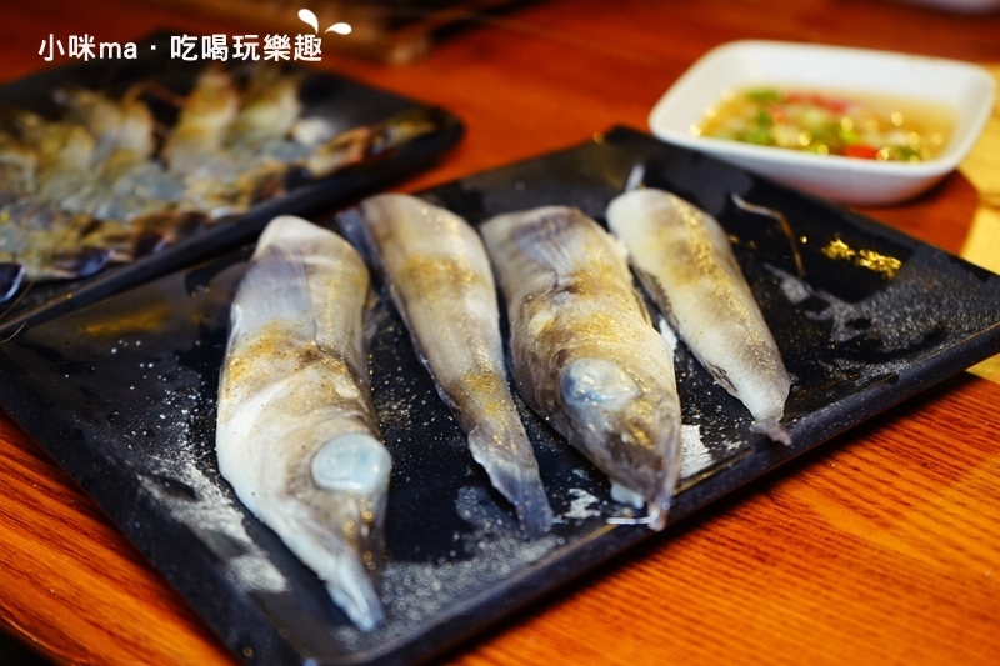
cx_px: 500
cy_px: 333
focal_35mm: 50
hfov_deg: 39.6
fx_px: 1389
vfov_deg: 27.0
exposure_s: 1/60
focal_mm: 50
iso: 1600
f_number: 4.5
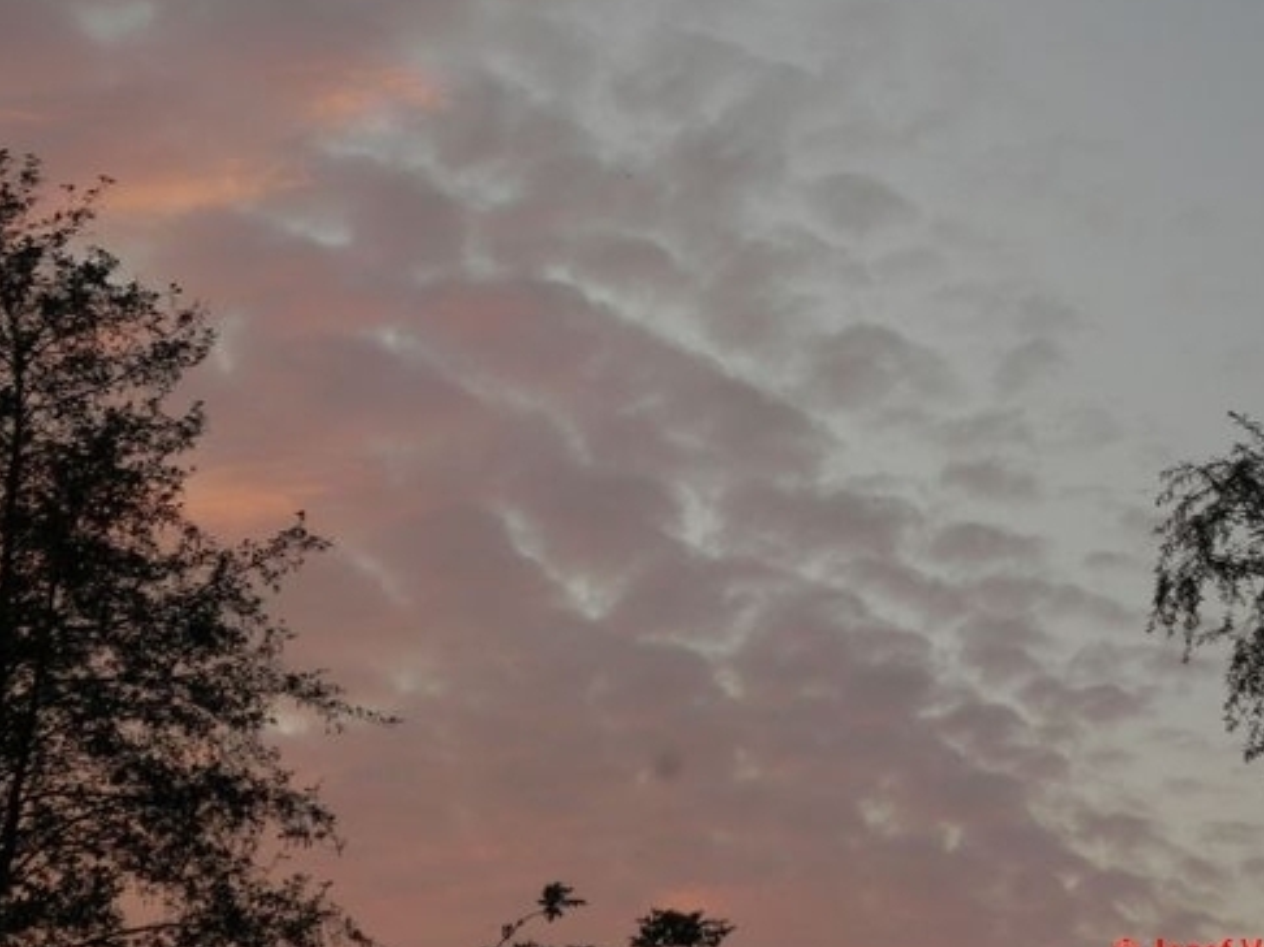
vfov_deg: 14.1
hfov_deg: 18.7
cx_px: 655
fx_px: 3832
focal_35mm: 105
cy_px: 432
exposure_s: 1/250
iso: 188
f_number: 4
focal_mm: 15.1
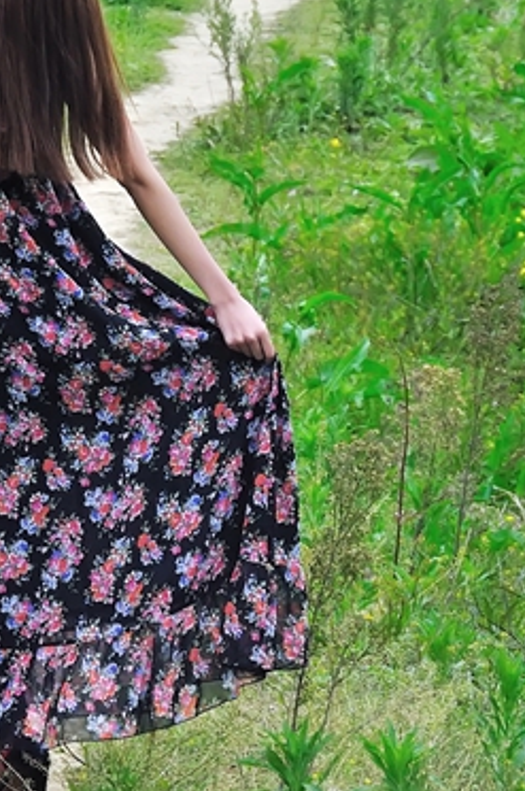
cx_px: -74
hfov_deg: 3.6
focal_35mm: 383
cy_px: -223
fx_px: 8409
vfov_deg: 5.4
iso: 640
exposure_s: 1/1600
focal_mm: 95
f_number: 8
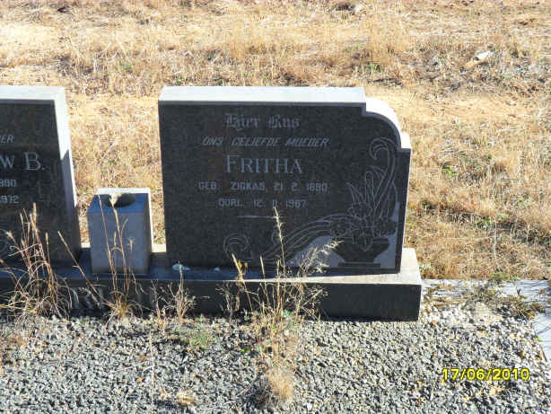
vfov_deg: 28.1
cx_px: 276
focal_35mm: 52
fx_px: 828
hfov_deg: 36.8
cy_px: 207
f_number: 5
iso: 100
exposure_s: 1/180
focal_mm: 9.3
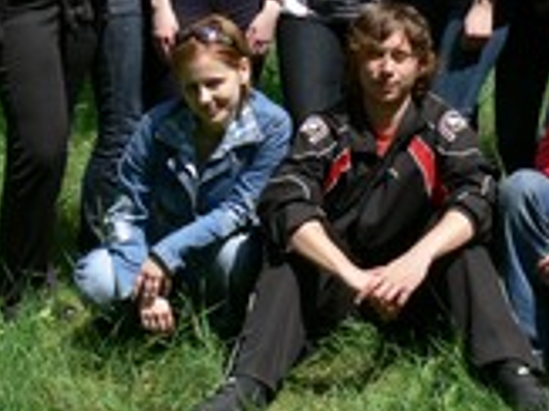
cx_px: 451
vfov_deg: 14.9
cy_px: 47
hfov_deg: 19.8
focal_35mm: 98
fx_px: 1553
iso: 80
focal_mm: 8.2
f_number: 5.6
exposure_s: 1/320
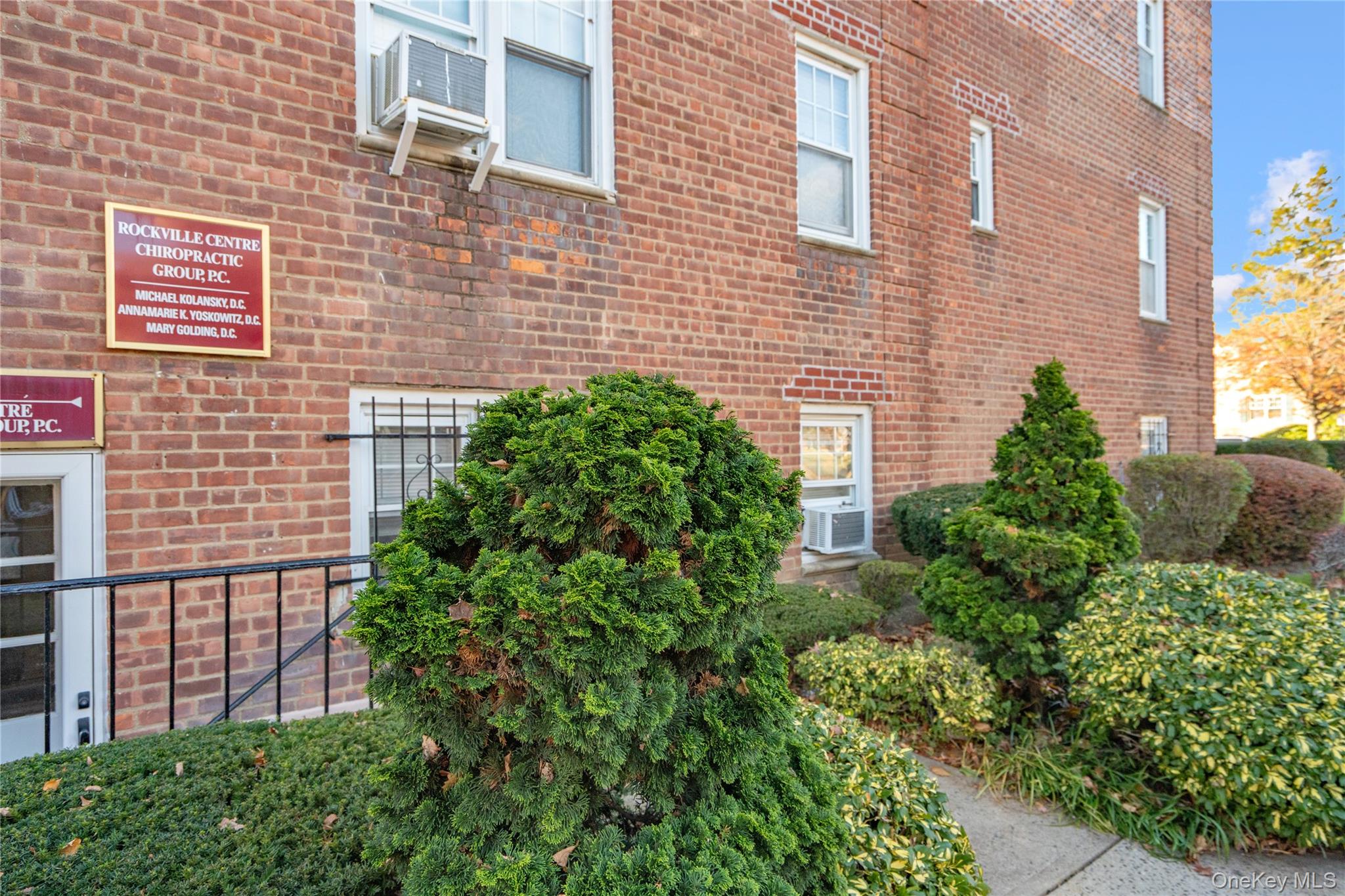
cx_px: 672
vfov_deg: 59.5
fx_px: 784
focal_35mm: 21
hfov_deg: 81.2
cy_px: 448
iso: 1600
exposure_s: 1/800
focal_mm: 21
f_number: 5
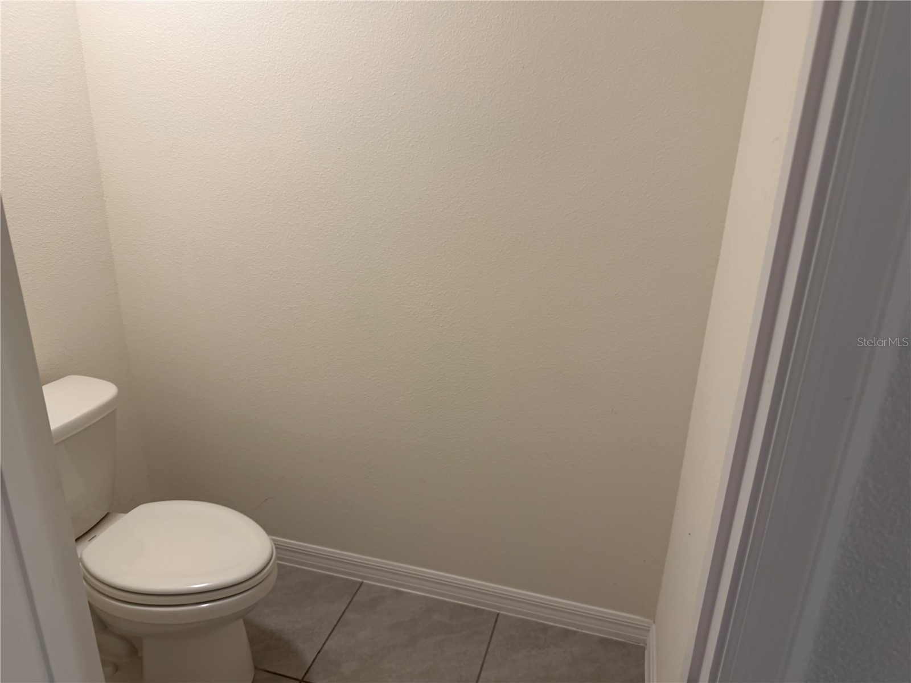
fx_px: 632
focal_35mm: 24
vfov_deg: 56.8
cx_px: 456
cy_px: 342
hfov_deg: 71.6
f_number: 1.78
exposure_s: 1/60
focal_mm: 6.76
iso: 100
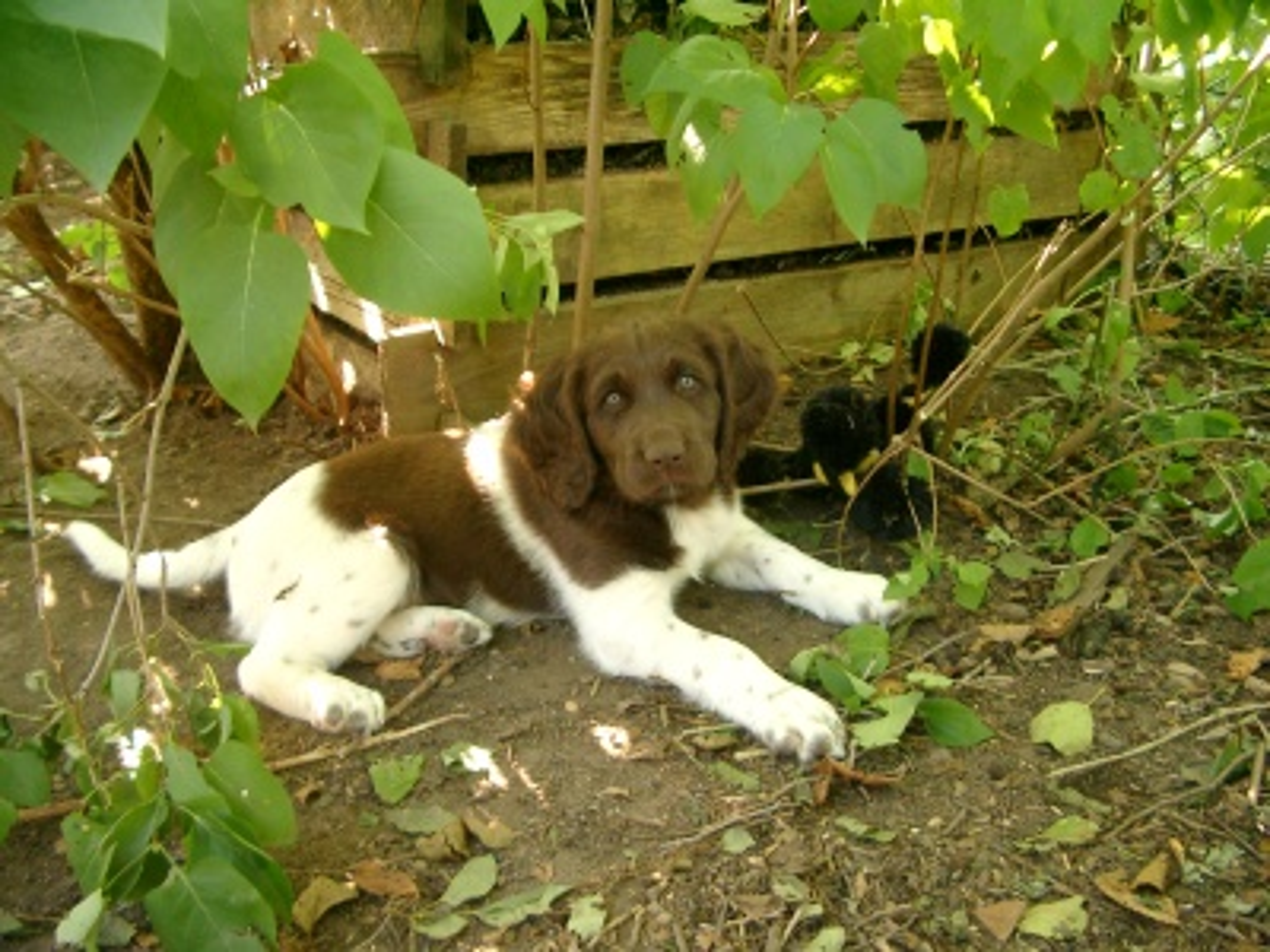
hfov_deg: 50.1
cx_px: 635
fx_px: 1357
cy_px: 476
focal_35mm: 37
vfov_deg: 38.7
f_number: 2.6
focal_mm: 7.6
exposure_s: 1/40
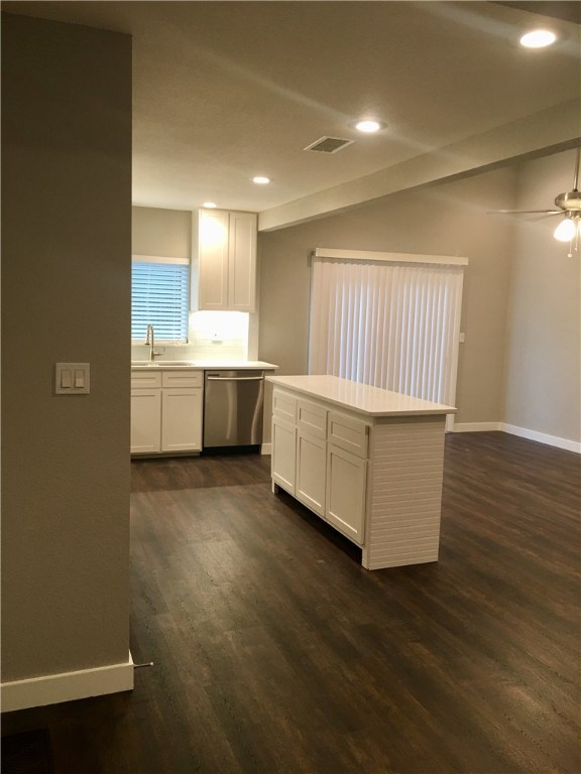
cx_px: 290
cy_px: 387
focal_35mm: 29
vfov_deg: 61.7
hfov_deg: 48.2
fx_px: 649
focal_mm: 4.15
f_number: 2.2
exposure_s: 1/15
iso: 32
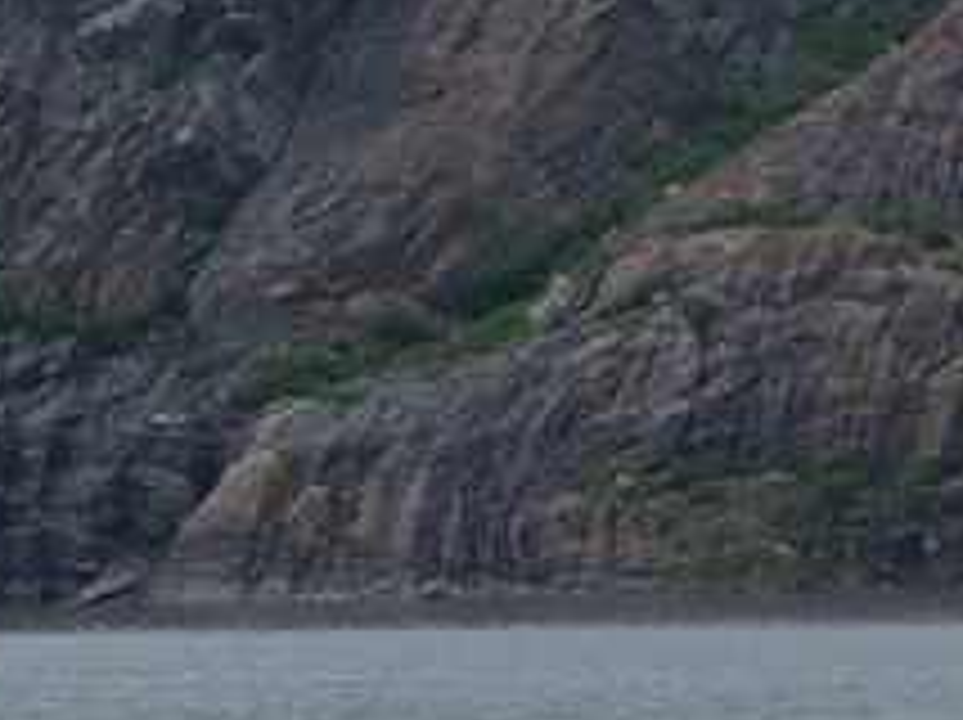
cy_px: -616
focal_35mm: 691
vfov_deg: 2.1
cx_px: 652
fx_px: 19202
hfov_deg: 2.9
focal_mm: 120
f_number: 8
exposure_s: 1/250
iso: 100
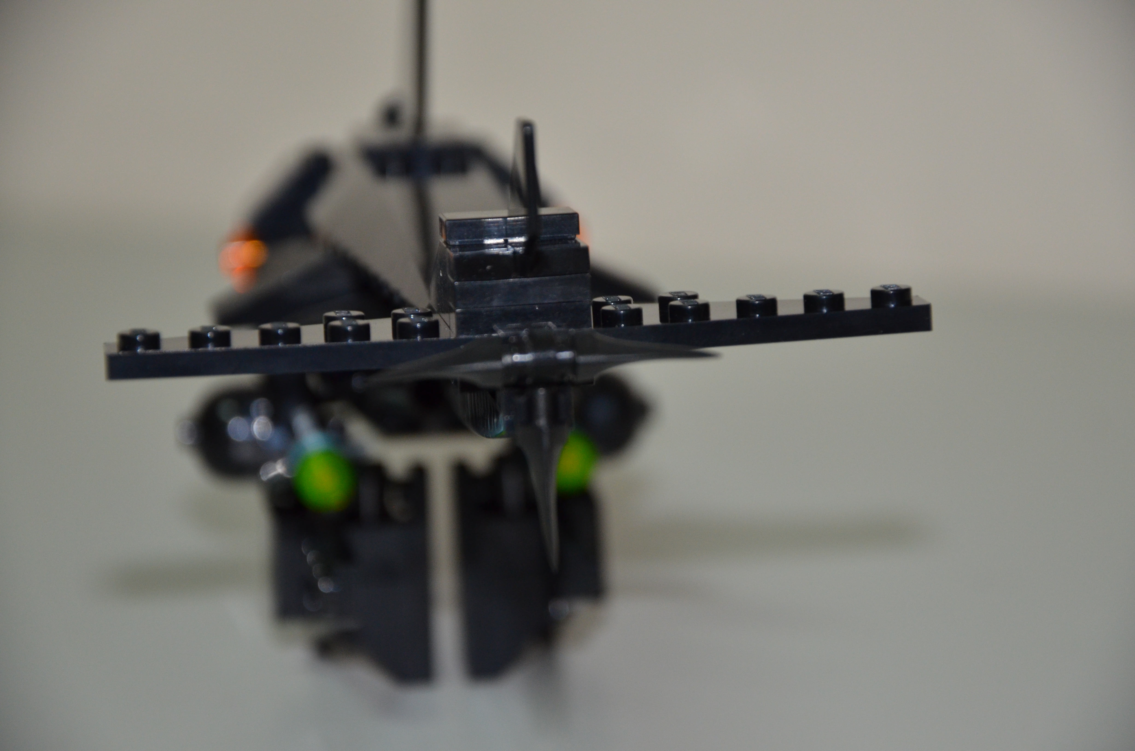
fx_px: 4955
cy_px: 376
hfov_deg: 13.1
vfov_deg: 8.7
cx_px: 568
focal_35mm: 158
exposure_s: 1/60
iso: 800
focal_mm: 105
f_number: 5.6
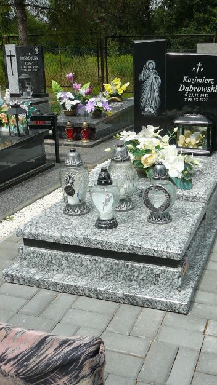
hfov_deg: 30.2
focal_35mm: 39
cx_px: 146
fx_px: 399
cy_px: 191
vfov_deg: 51.6
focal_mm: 5.2
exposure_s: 1/500
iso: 80
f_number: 5
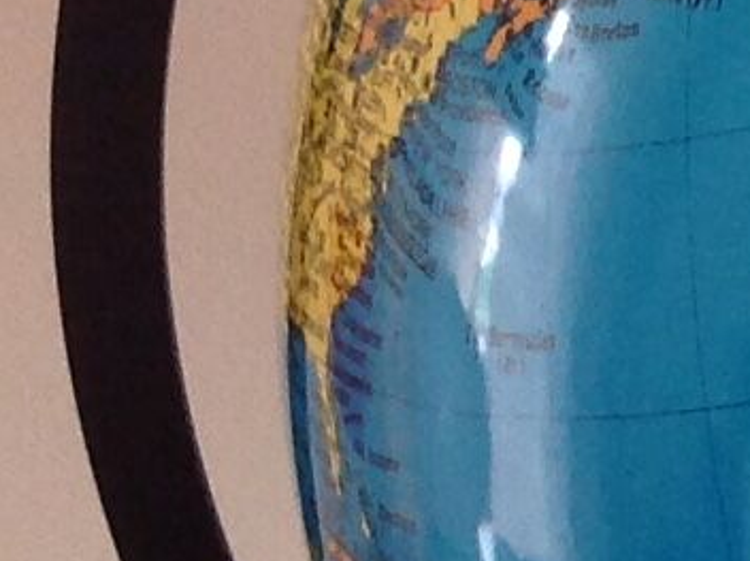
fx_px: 5582
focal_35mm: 258
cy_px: 700
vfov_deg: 5.7
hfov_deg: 7.2
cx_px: 1805
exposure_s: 1/15
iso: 64
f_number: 2.4
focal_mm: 4.28
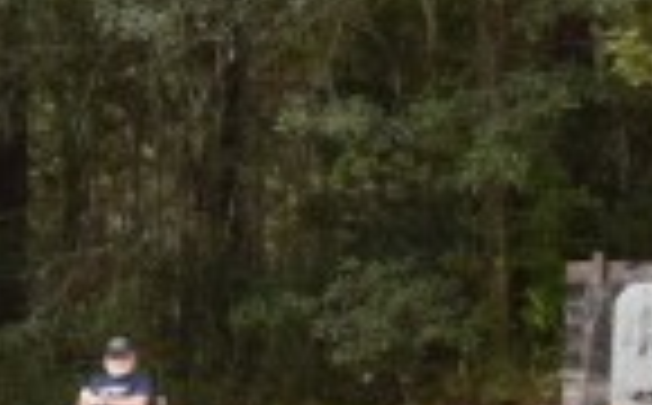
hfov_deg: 9.1
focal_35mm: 219
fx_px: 3884
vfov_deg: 6.0
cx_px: -585
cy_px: 40
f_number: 7.1
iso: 400
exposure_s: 1/200
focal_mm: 18
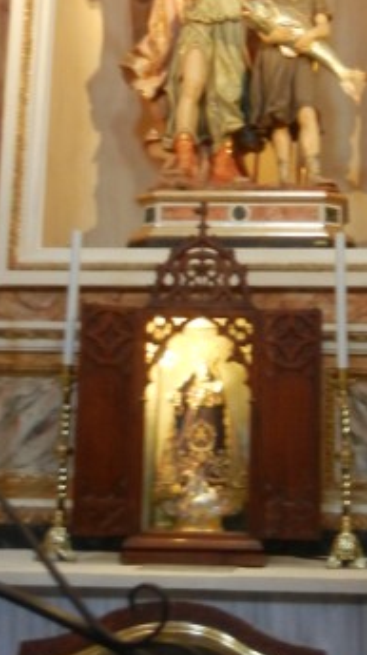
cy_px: 194
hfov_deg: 16.4
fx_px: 1265
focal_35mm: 73
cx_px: 264
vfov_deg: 28.7
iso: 400
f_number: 3.5
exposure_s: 1/6.5
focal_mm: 5.4
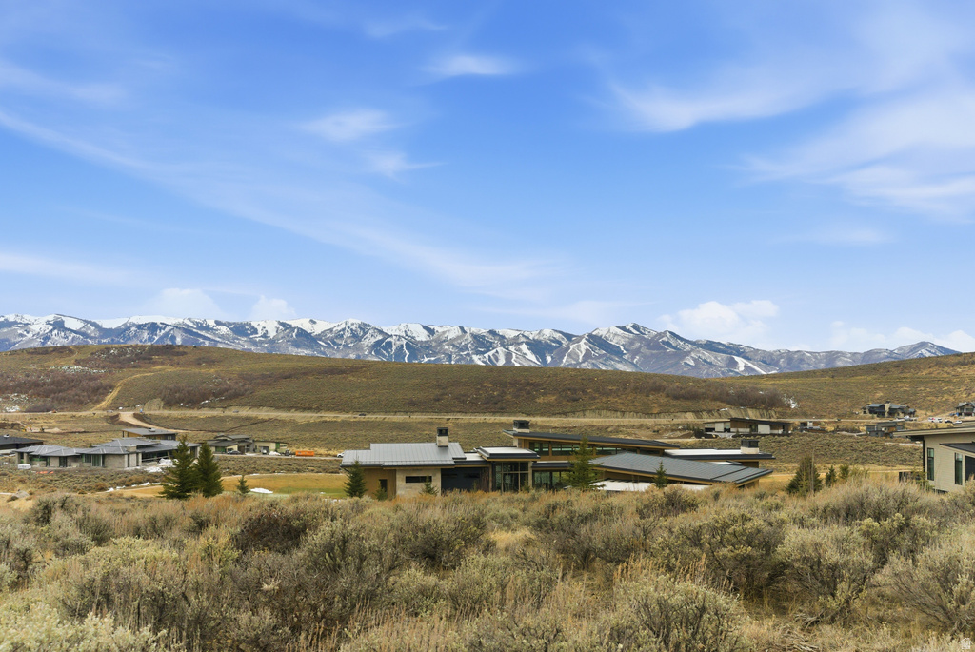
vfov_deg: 37.0
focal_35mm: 36
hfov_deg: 53.1
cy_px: 326
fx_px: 976
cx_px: 488
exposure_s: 1/500
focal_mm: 36
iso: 500
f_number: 9
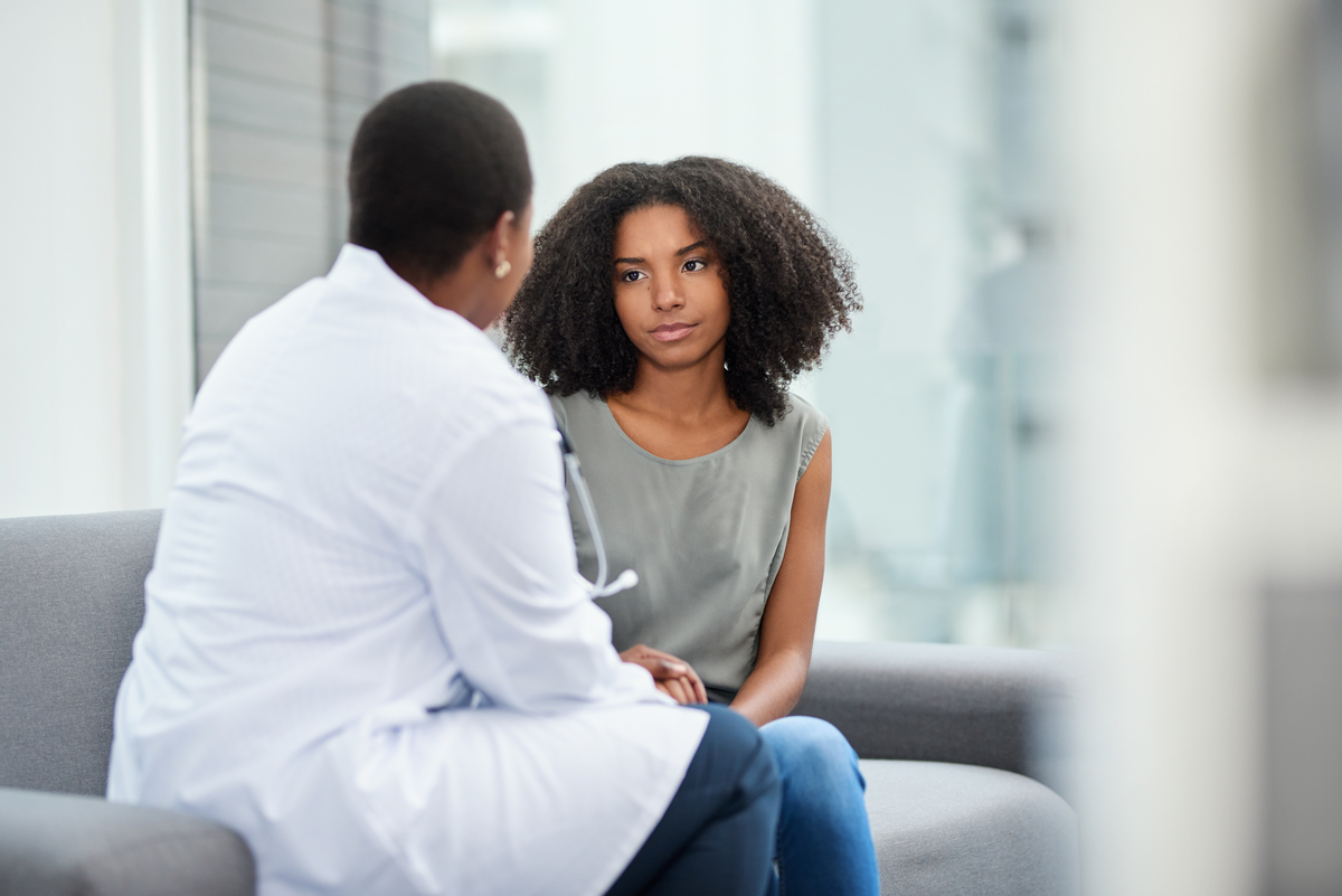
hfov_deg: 23.9
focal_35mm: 85
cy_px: 448
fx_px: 3170
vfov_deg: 16.1
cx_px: 671
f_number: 1.8
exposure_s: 1/250
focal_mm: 85
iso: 500
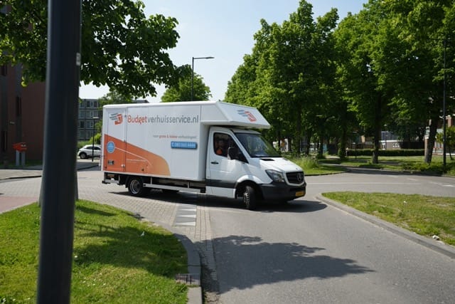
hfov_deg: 54.4
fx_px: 442
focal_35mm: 35
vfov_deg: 37.9
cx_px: 228
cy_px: 152
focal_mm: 35
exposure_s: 1/1250
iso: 100
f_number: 3.2
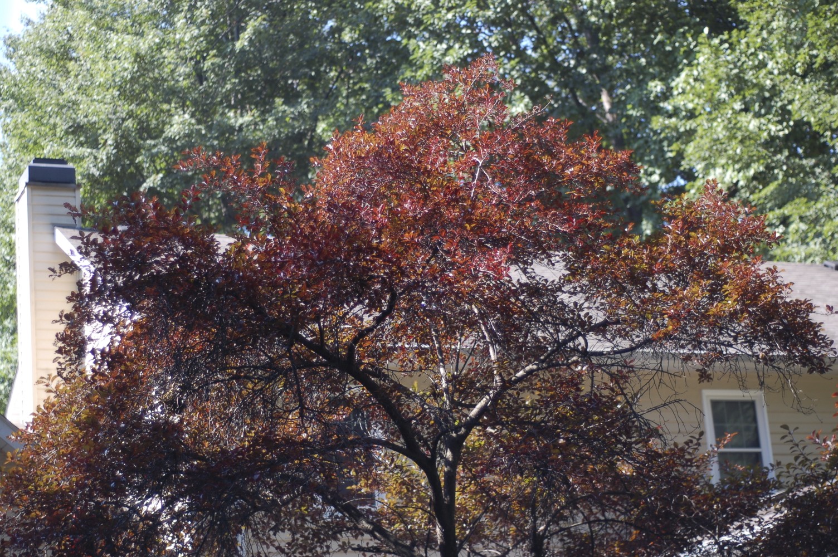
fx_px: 1744
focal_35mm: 75
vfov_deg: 18.1
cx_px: 419
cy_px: 278
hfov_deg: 27.0
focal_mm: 50
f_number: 1.8
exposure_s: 1/1000
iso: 200
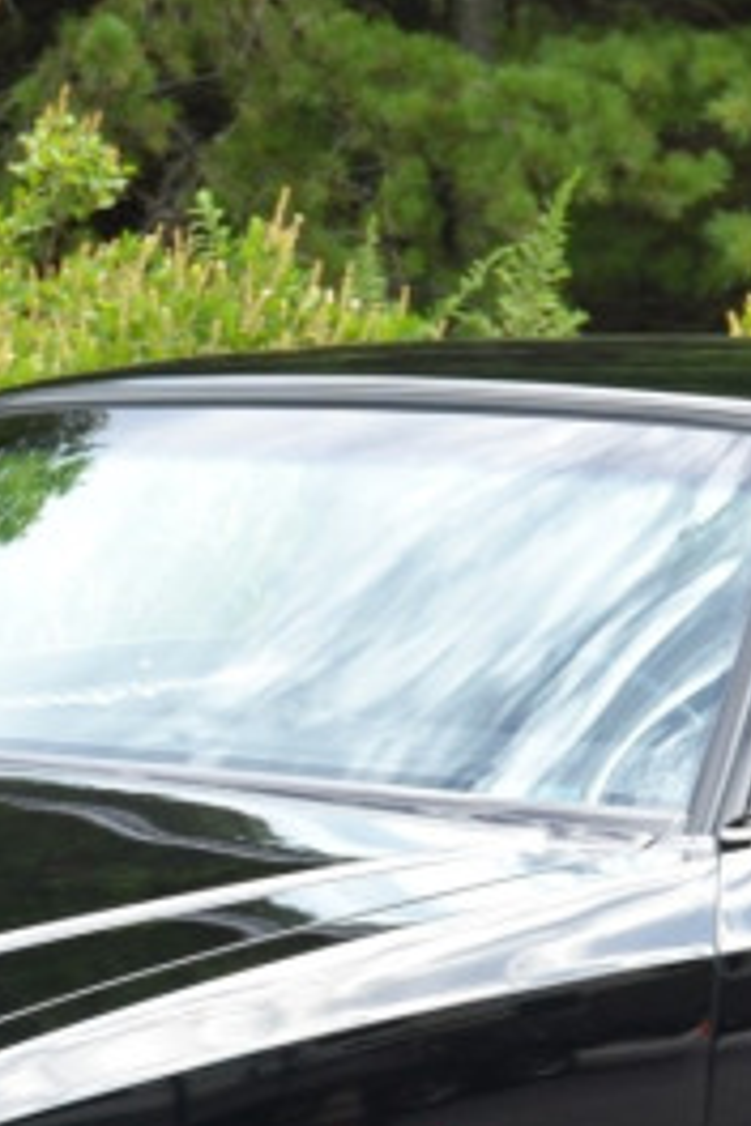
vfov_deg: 15.9
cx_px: 119
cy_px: 889
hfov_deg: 10.7
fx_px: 4005
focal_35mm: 128
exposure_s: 1/125
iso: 140
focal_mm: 24
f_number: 5.6
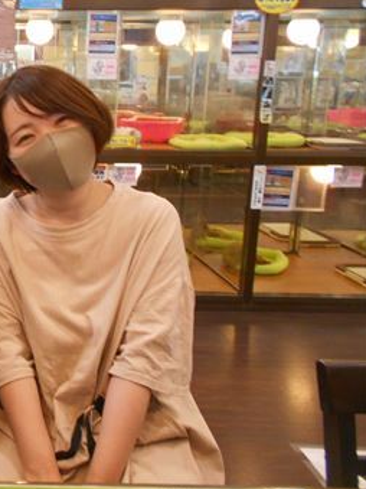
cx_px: -62
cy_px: 198
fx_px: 649
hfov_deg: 28.0
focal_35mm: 46
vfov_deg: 41.1
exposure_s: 1/30
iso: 320
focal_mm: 4.6
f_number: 3.2
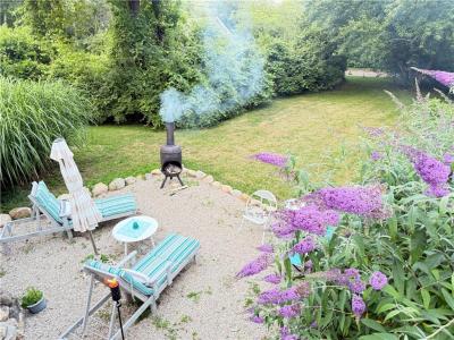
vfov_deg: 56.8
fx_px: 315
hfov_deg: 71.6
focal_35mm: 24
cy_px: 170
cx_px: 227
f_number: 1.78
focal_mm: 6.76
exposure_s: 1/60
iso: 250
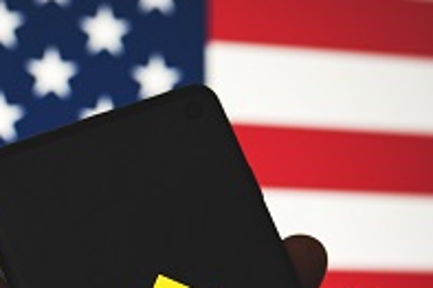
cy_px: 351
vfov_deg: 14.8
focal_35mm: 89
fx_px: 1070
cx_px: 211
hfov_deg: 22.9
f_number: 3.2
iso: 1000
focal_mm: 35
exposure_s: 1/100
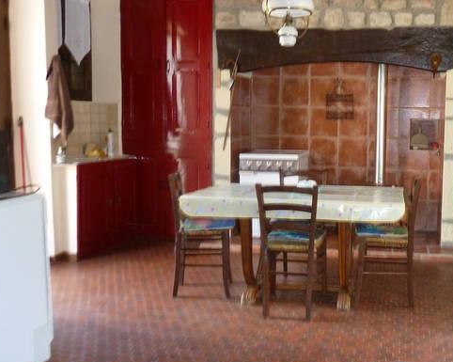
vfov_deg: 37.3
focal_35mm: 40
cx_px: 327
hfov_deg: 44.6
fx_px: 536
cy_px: 173
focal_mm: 4.1
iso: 320
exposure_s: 1/30
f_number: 3.3
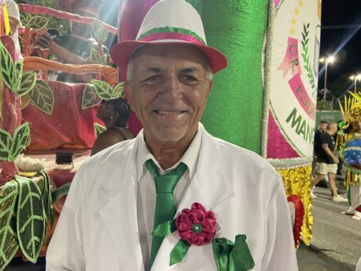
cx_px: 147
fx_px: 323
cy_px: 132
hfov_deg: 58.0
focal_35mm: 31
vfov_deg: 45.4
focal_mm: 4.25
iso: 500
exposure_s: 1/30
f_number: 1.8
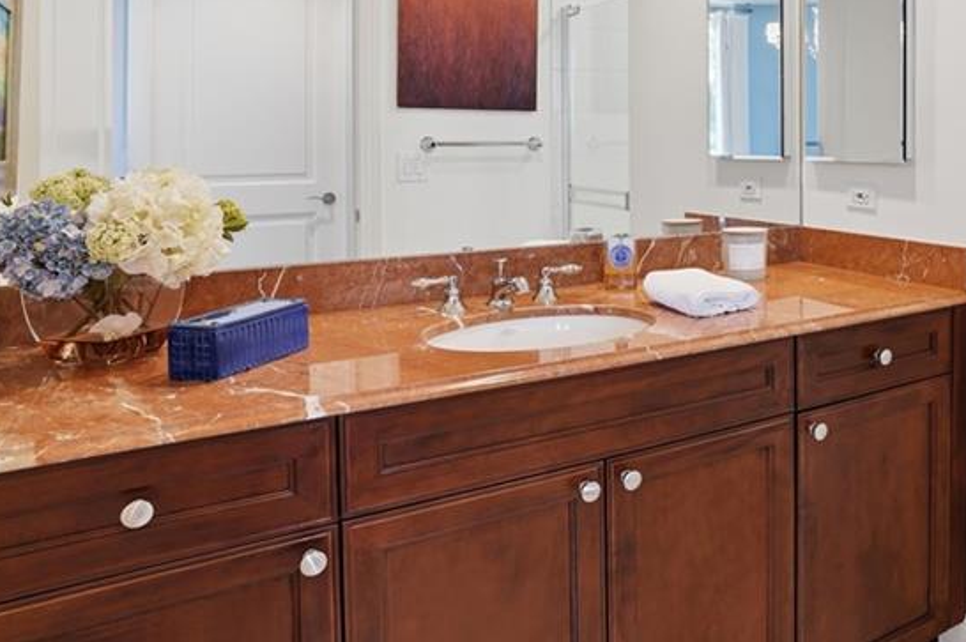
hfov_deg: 57.0
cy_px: 142
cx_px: 784
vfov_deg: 41.9
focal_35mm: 30
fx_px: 804
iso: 125
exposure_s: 1/10
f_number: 9
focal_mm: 16
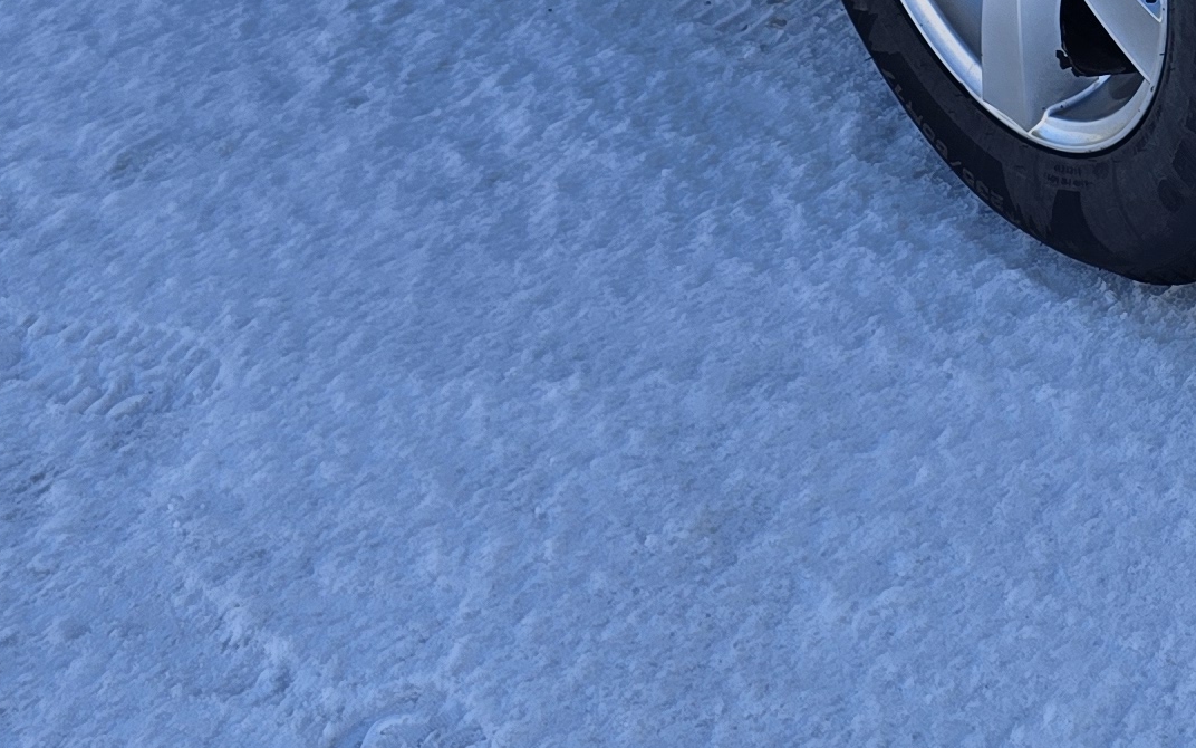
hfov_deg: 21.0
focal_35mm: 91
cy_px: -531
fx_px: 2966
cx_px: 1501
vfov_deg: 13.2
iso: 12
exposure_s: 1/324
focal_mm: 6.3
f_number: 1.7
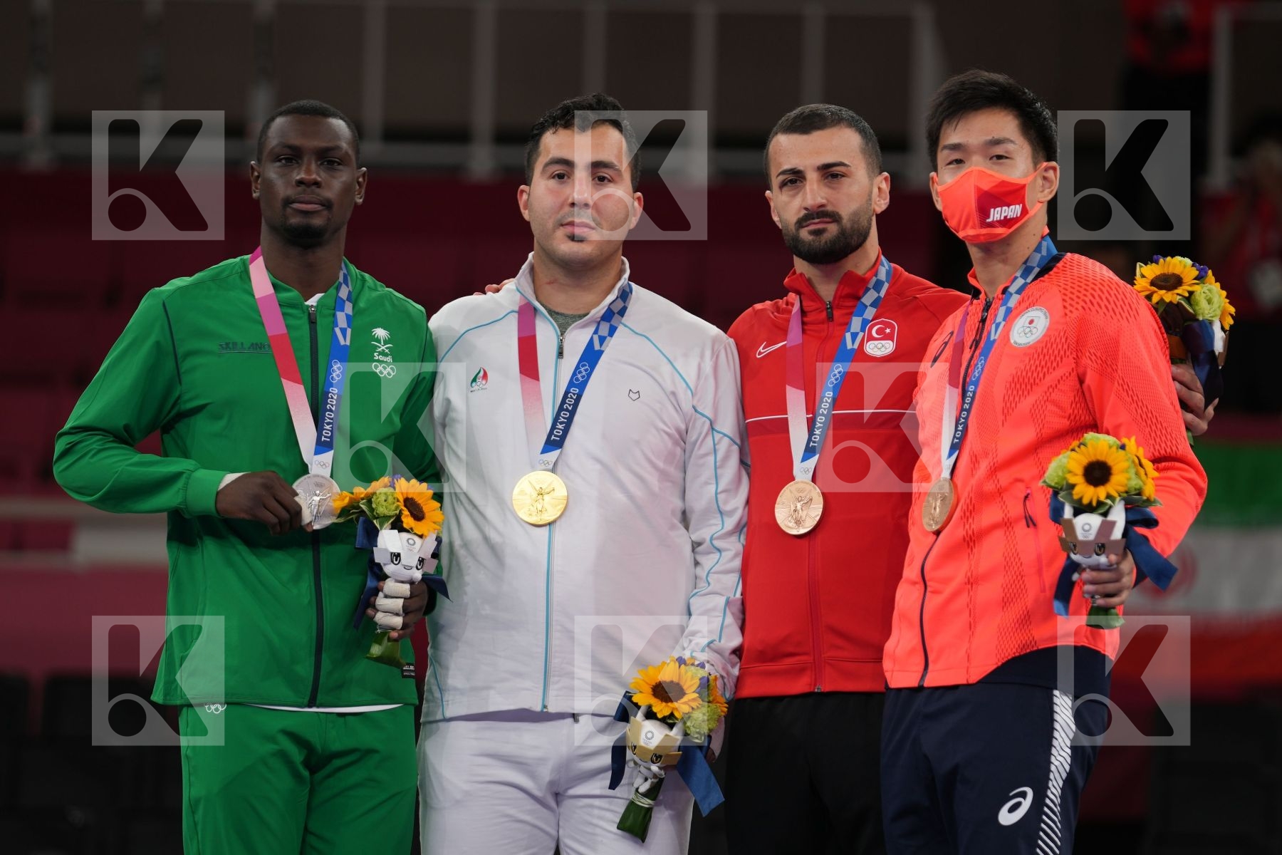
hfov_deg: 7.3
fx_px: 10077
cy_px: 428
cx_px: 641
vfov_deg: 4.9
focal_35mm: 283
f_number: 2.8
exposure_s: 1/250
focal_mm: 189
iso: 160
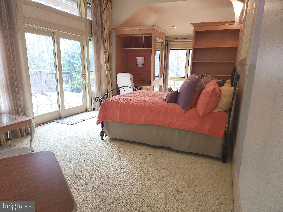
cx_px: 142
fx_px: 196
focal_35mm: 24
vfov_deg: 56.8
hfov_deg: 71.6
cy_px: 106
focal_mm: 5
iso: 64
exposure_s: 1/60
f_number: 1.8
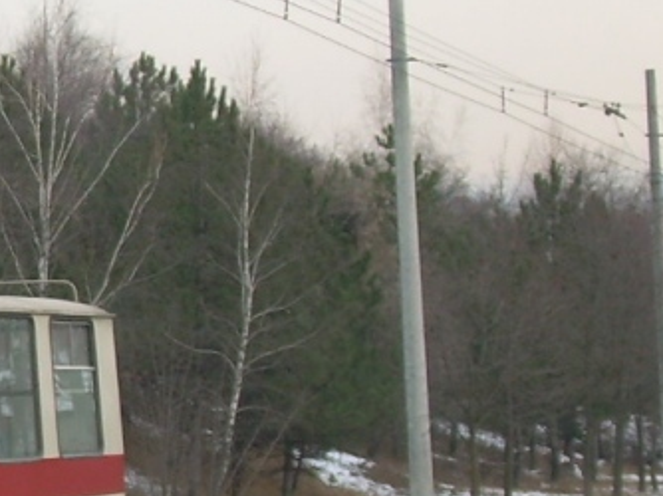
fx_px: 4747
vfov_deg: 6.0
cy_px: 286
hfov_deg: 7.8
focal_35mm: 248
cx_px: -413
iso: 50
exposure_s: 1/162
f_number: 3.7
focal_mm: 11.8
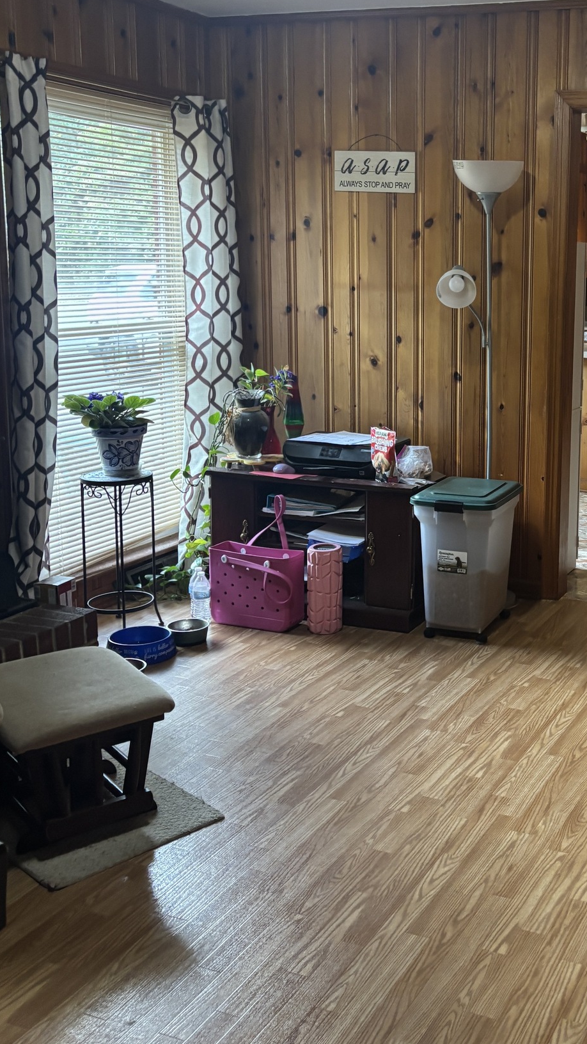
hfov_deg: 28.4
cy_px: 423
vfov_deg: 50.2
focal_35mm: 40
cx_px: 539
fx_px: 1107
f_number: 1.6
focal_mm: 5.96
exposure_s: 1/60
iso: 250
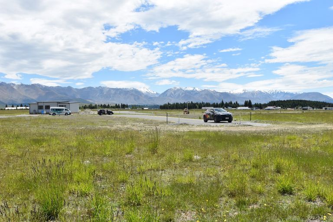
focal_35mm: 36
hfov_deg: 53.1
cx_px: 166
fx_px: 333
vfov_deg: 36.9
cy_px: 111
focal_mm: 24
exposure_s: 1/500
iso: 200
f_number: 11
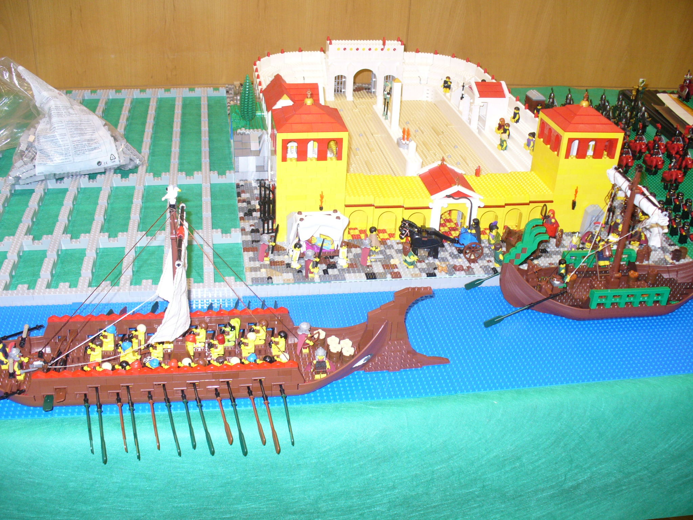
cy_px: 260
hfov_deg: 50.1
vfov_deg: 38.7
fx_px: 741
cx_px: 346
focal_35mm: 37
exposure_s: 1/30
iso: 125
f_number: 2.8
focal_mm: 6.1
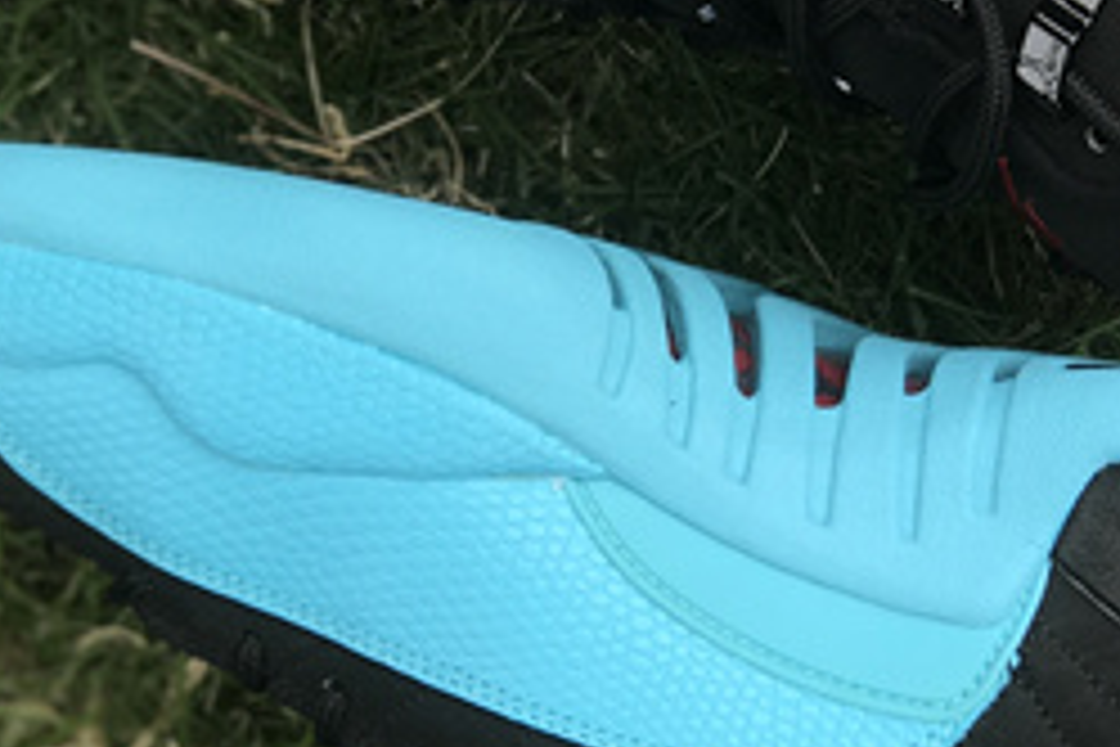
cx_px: 661
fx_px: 5475
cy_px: 299
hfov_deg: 11.7
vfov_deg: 7.8
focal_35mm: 176
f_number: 2.8
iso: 20
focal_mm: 6.6
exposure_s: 1/154
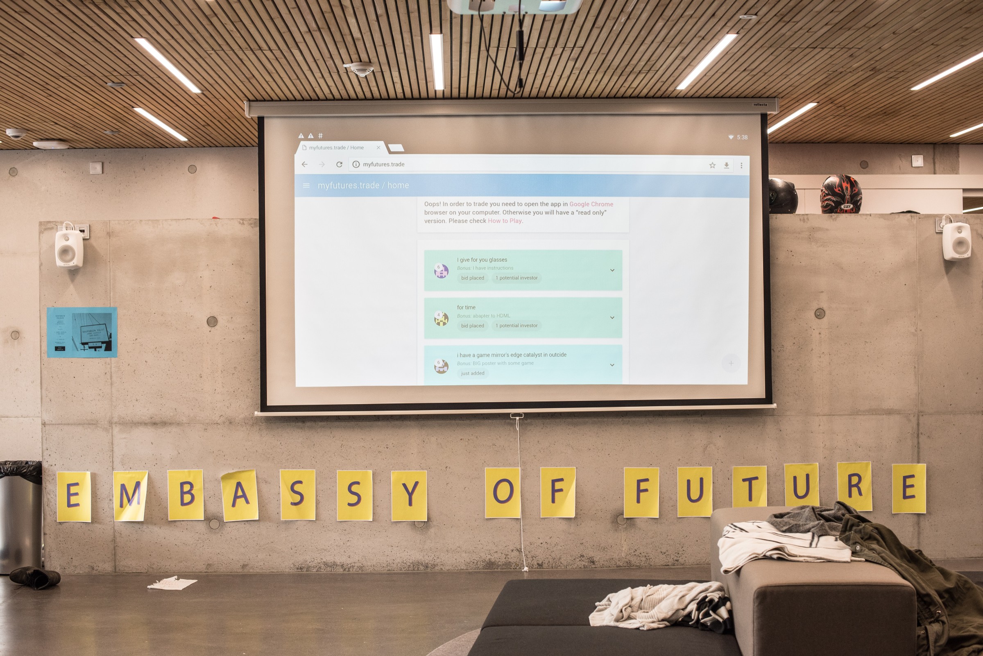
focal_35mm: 50
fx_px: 1366
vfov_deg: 27.0
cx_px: 492
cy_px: 328
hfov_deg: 39.6
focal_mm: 50
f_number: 4.5
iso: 1000
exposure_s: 1/250
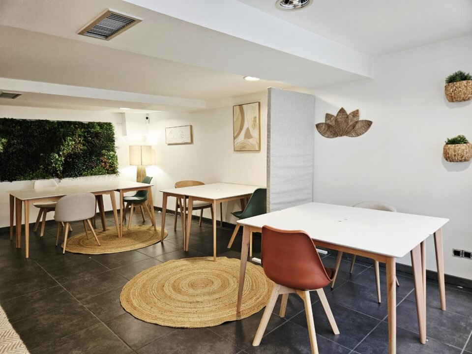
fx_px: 314
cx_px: 236
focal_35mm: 23
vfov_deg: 58.9
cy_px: 177
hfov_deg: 73.9
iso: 200
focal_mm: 5.4
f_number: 1.8
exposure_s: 1/101
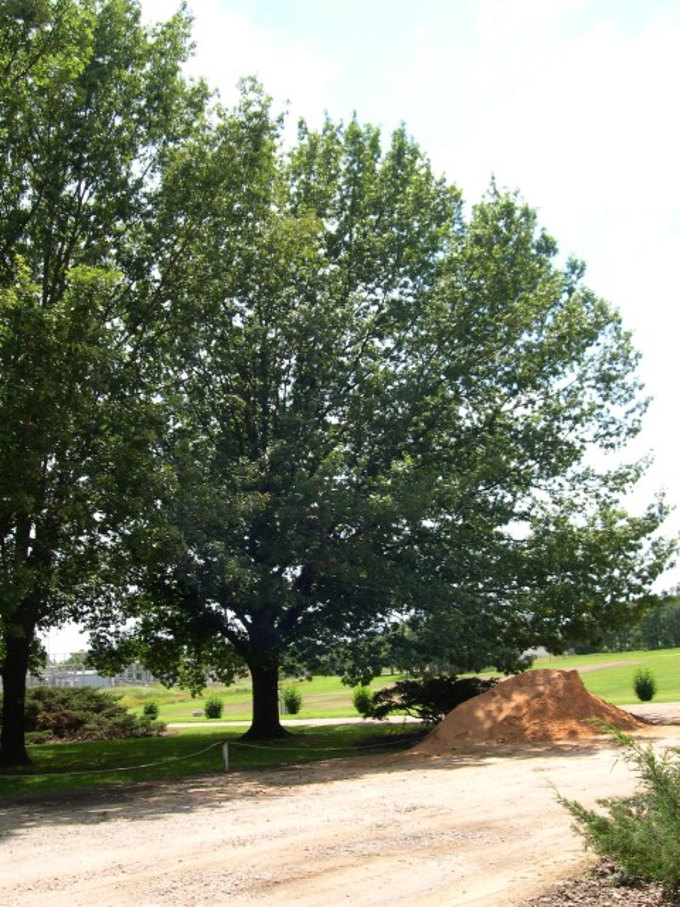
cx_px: 340
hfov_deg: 37.7
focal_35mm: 38
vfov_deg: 49.0
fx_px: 995
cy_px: 454
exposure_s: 1/106
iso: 100
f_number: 7.6
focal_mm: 8
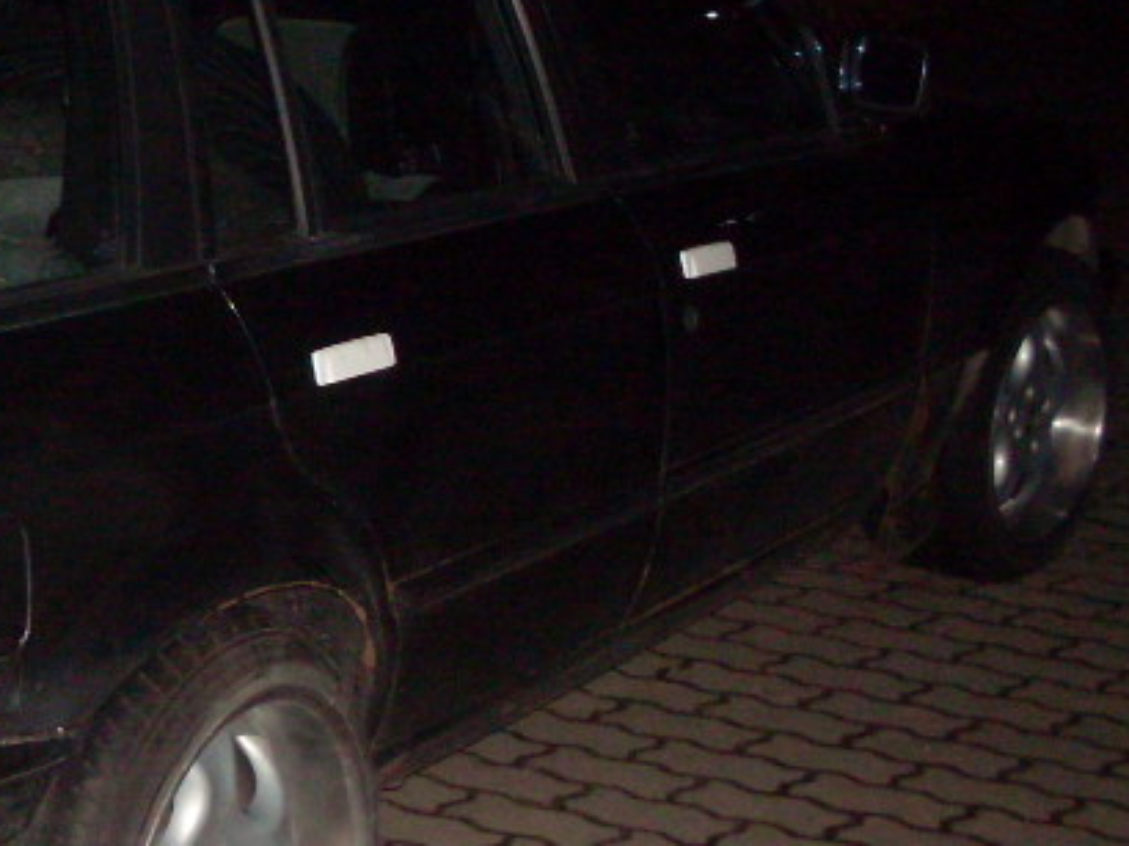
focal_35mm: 95
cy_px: 559
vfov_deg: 15.5
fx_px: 3097
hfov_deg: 19.7
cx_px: -127
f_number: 2.8
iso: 240
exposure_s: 1/45
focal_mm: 6.3
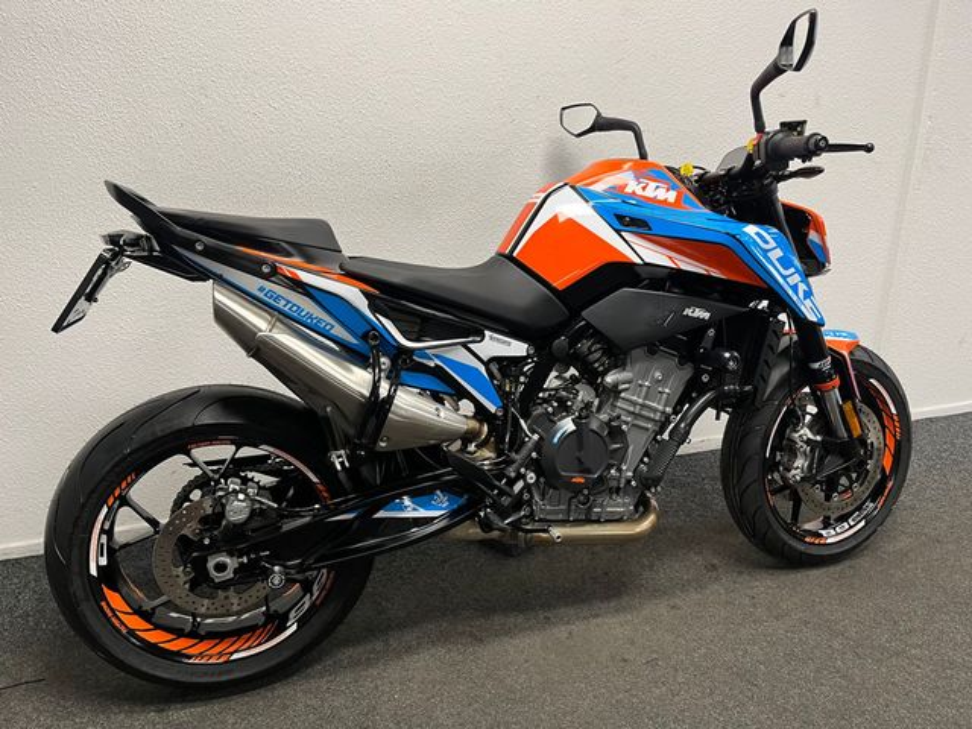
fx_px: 730
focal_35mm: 26
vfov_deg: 53.1
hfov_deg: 67.3
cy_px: 364
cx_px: 486
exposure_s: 1/50
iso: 100
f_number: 1.6
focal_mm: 5.1
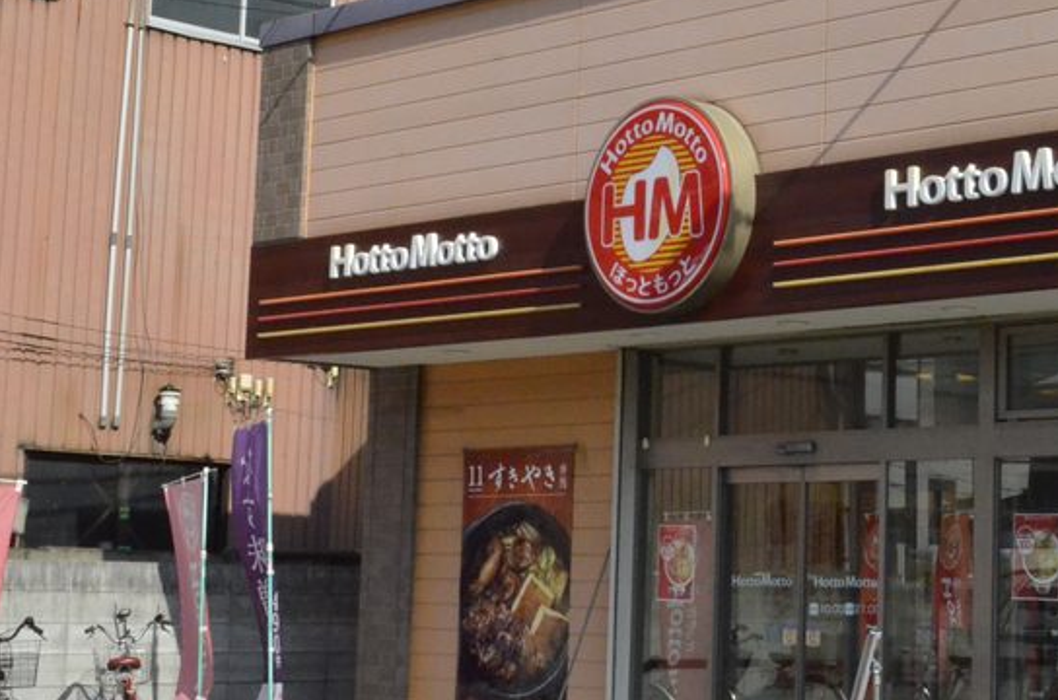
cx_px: 954
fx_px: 2228
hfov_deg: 25.8
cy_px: 278
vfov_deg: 17.8
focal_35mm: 76
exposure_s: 1/2000
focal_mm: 28
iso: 5000
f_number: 22
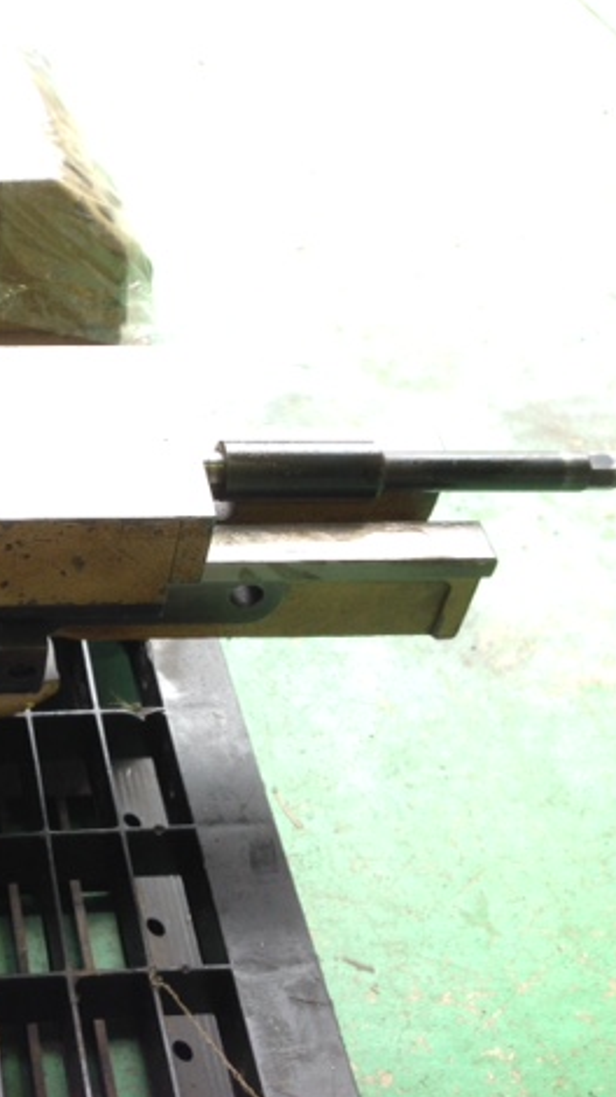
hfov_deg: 22.9
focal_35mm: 49
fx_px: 1424
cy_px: 548
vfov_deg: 42.1
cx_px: -72
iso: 50
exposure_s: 1/40
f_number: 2.4
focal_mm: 4.12
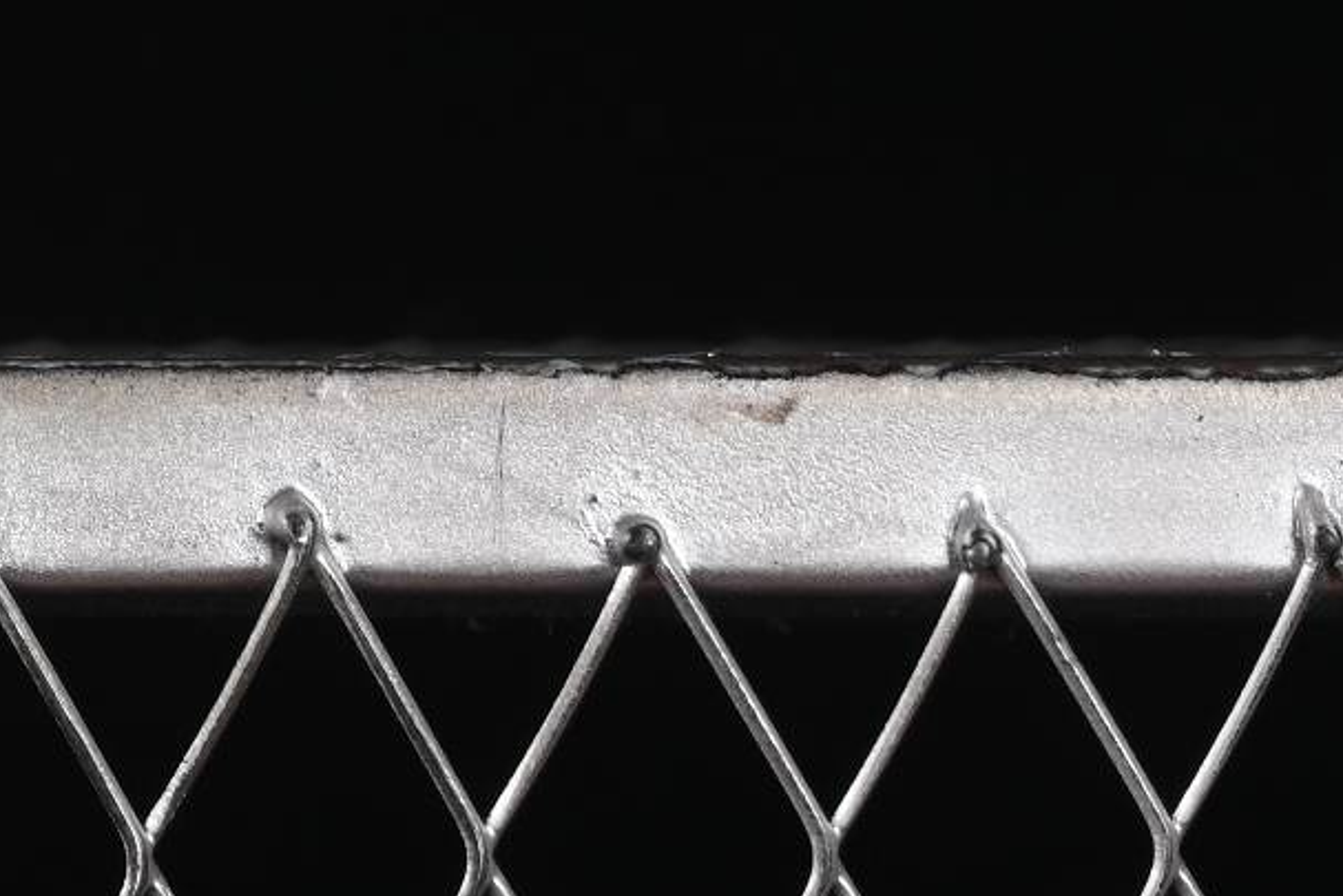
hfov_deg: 5.8
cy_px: -923
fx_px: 12835
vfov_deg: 4.0
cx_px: -1682
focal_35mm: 344
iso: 160
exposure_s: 1/80
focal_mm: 50
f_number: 8
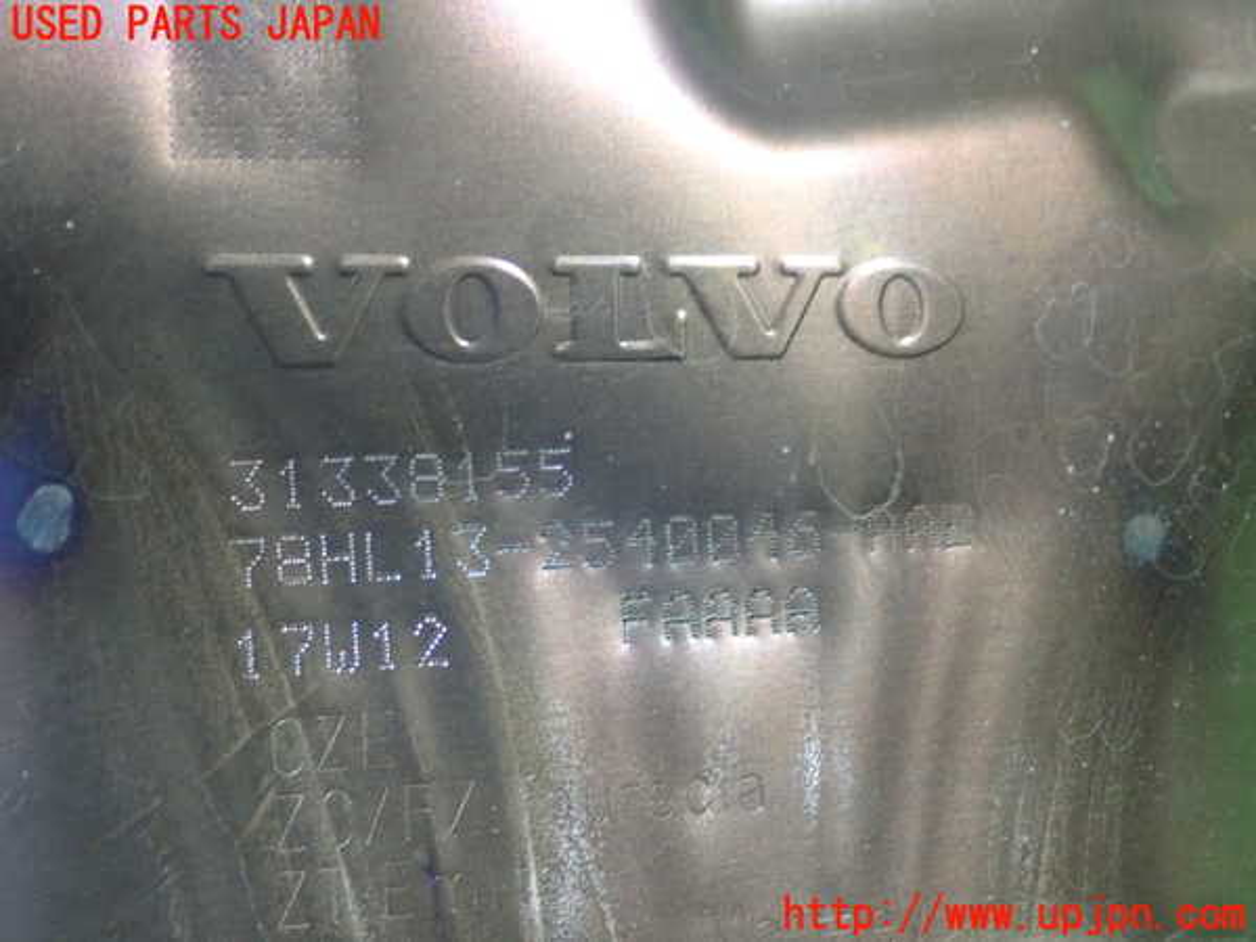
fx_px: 1778
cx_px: 628
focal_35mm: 49
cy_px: 471
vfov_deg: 29.7
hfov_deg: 38.9
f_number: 3.2
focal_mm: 8.99
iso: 800
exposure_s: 1/30
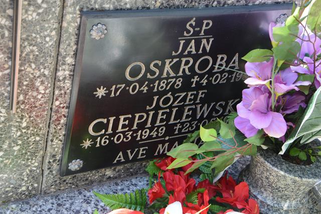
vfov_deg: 23.8
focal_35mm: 57
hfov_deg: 35.1
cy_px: 107
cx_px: 160
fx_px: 508
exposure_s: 1/125
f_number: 5.6
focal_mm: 38
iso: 280
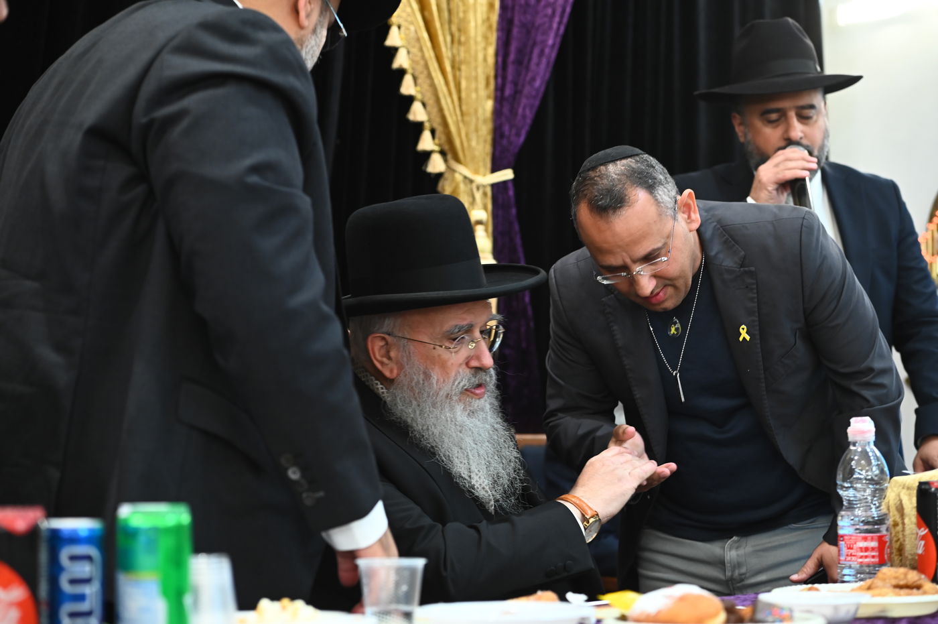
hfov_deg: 28.9
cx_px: 469
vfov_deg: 19.4
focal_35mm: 70
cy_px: 312
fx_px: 1822
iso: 1600
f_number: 4.5
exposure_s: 1/160
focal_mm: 70
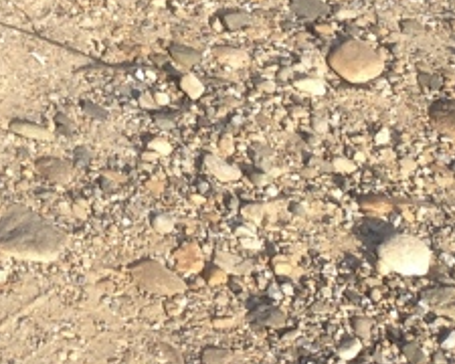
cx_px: -485
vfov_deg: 10.0
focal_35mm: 143
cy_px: -368
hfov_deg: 11.9
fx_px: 1926
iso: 50
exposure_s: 1/678
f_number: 2.4
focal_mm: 4.12
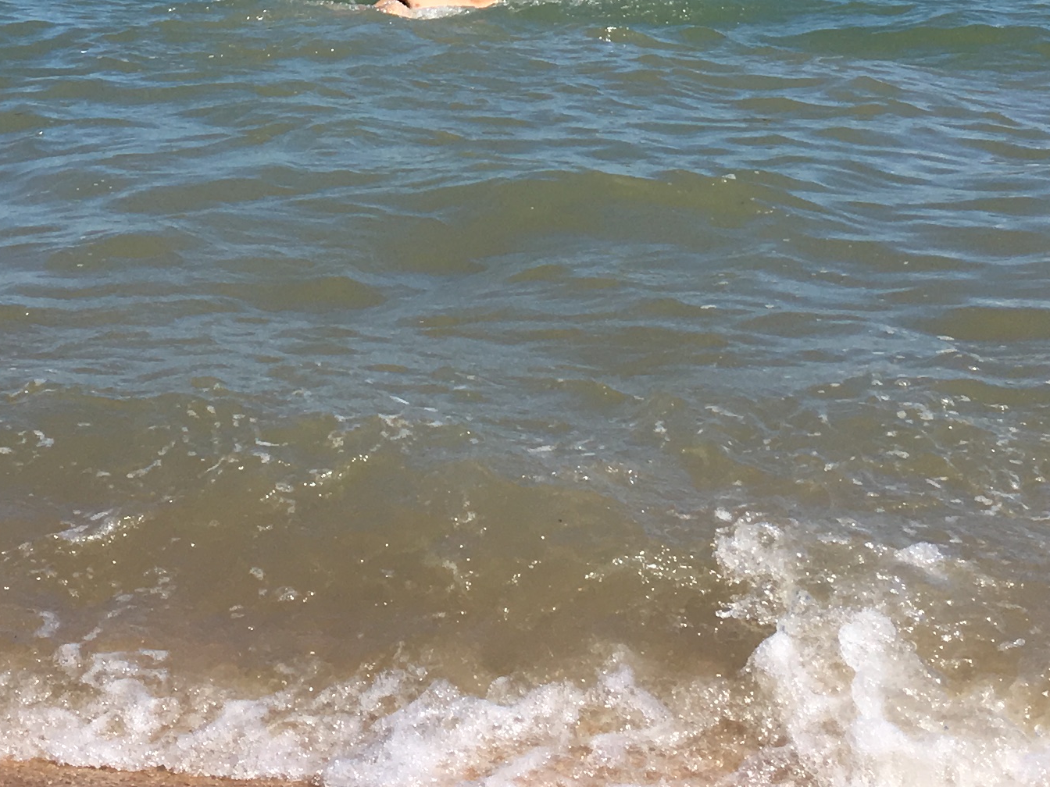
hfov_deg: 22.5
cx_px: 529
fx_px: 2639
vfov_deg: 15.7
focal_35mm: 87
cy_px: -369
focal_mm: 4.15
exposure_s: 1/2262
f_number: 2.2
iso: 25
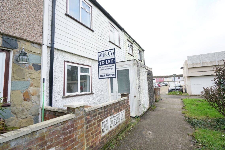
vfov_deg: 70.4
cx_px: 109
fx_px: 106
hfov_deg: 93.2
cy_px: 74
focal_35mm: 17
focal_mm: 16
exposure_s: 1/250
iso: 400
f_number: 5
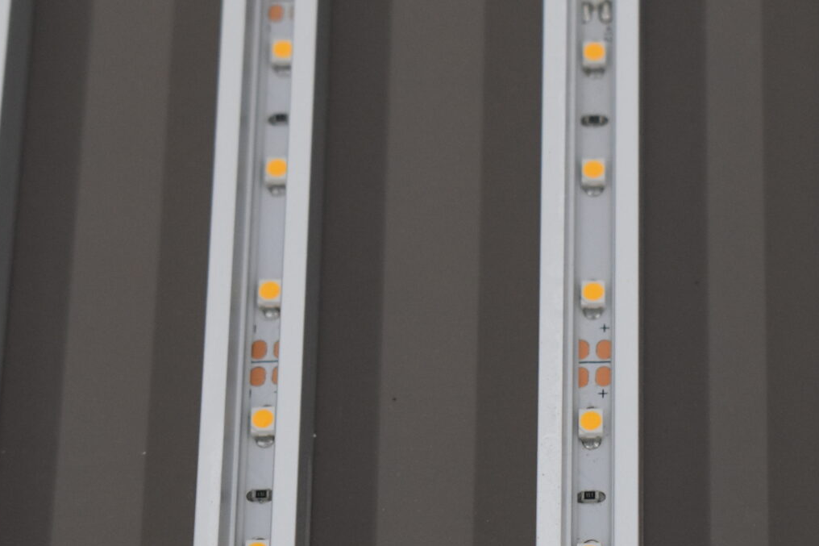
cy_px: 353
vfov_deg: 7.3
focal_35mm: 189
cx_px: 517
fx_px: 4299
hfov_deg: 10.9
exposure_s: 1/160
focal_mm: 50
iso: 800
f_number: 5.6
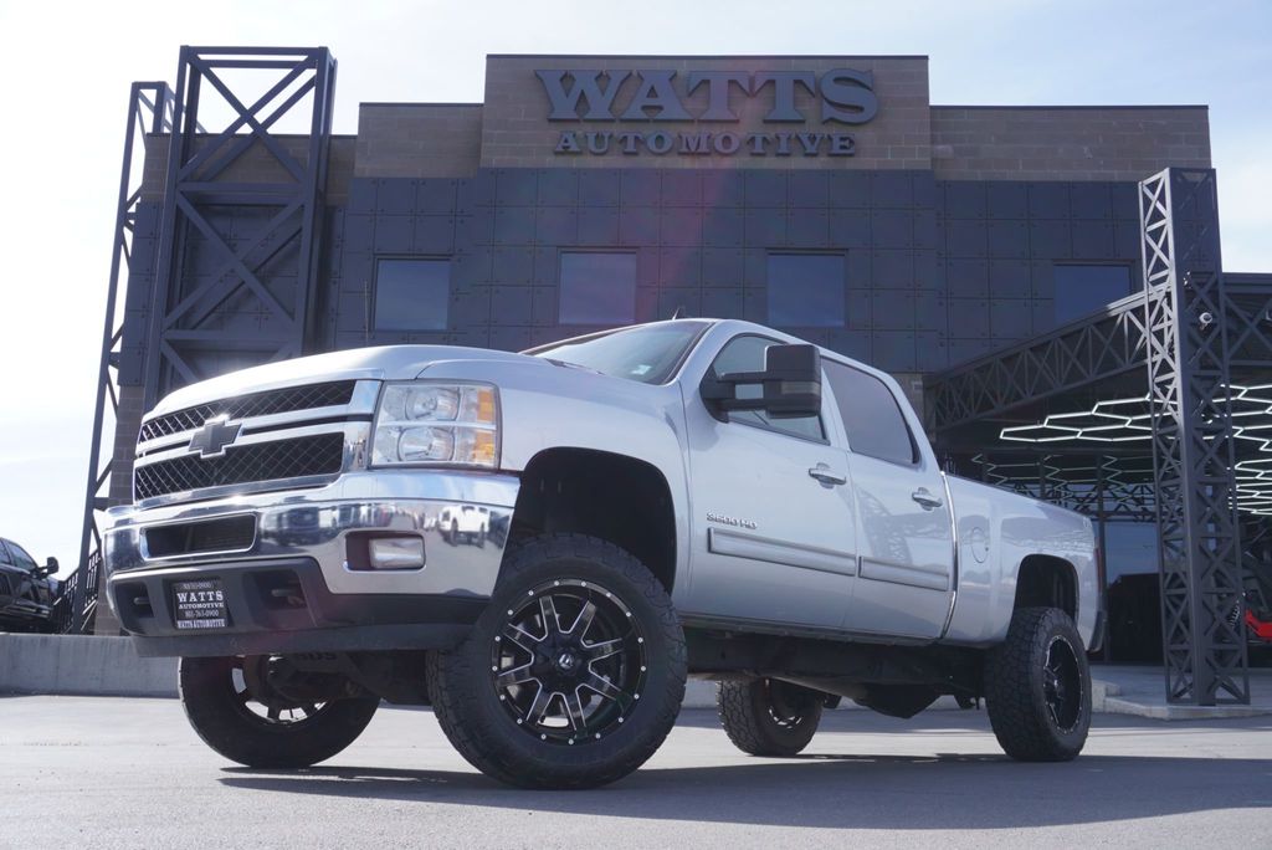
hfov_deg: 51.3
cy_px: 425
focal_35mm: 38
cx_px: 636
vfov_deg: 35.5
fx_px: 1326
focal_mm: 25
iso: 100
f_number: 7.1
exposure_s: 1/160
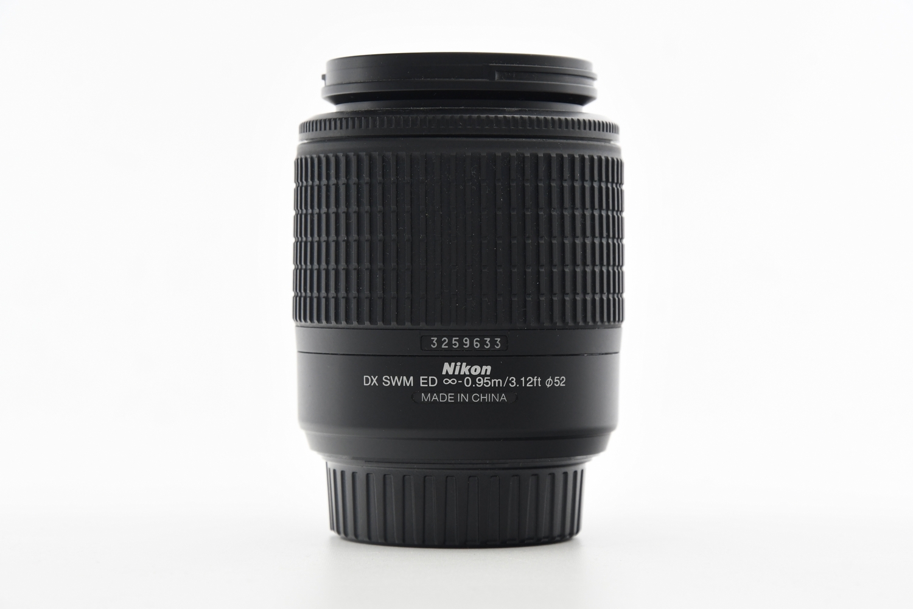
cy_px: 304
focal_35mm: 120
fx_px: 3043
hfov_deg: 17.1
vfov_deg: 11.4
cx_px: 456
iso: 1000
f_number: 8
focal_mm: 80
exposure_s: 1/160
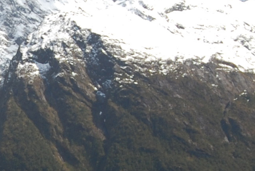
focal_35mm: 306
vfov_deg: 4.5
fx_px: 2170
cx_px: -71
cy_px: 141
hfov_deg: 6.7
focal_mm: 34
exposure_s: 1/160
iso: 100
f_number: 5
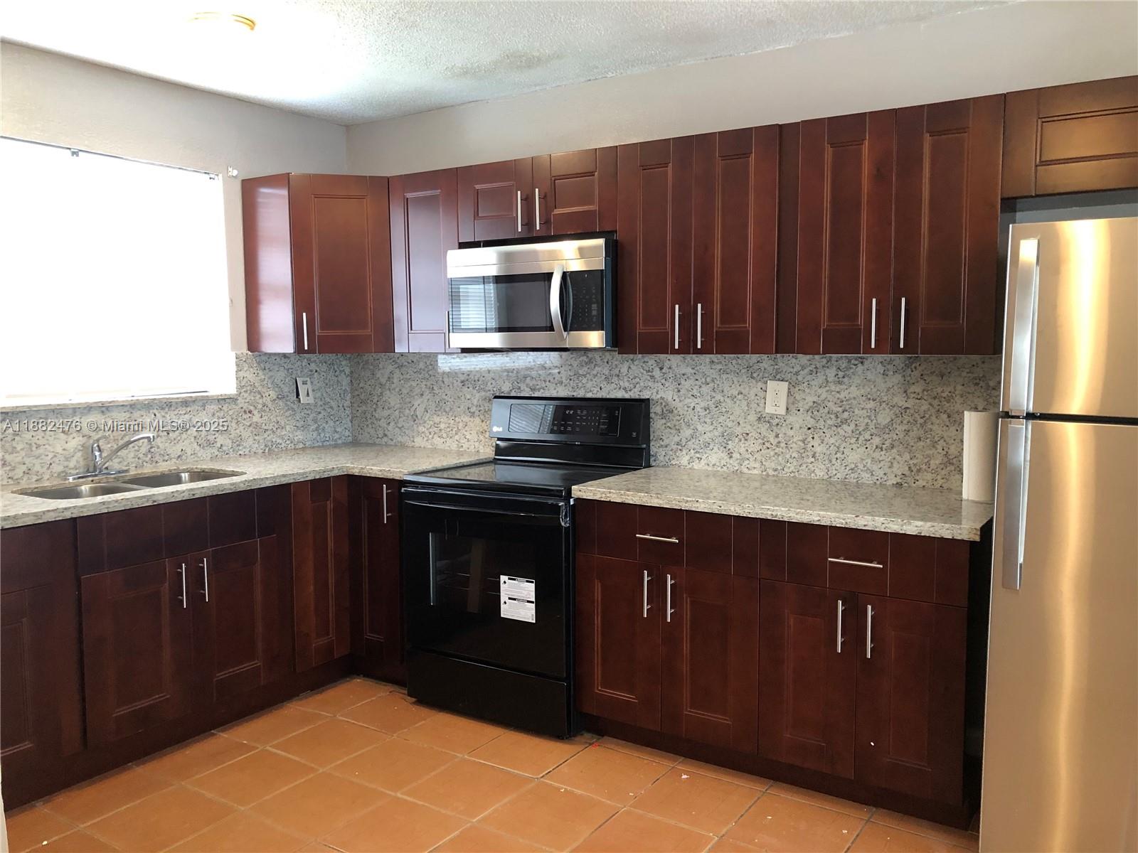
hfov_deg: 63.4
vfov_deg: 49.7
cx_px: 569
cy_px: 426
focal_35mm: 28
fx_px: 920
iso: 64
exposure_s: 1/15
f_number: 1.8
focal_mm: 3.99
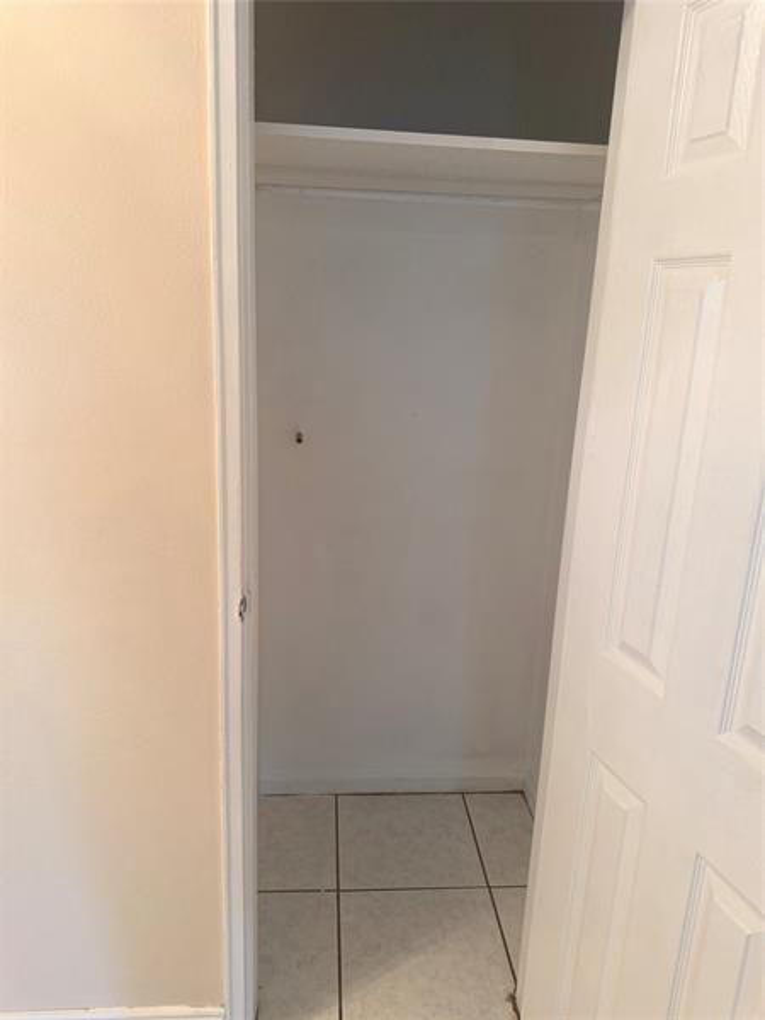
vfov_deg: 71.6
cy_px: 510
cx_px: 382
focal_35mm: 24
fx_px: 707
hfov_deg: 56.8
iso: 160
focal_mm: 6.76
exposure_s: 1/60
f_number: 1.78
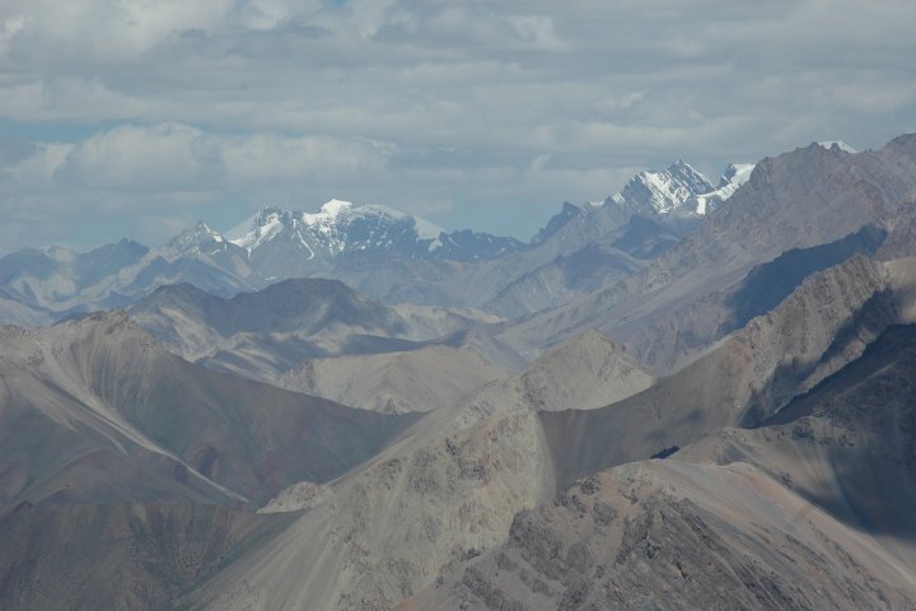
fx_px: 7251
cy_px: 306
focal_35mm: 285
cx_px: 458
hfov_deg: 7.2
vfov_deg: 4.8
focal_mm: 190
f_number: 8
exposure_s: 1/1000
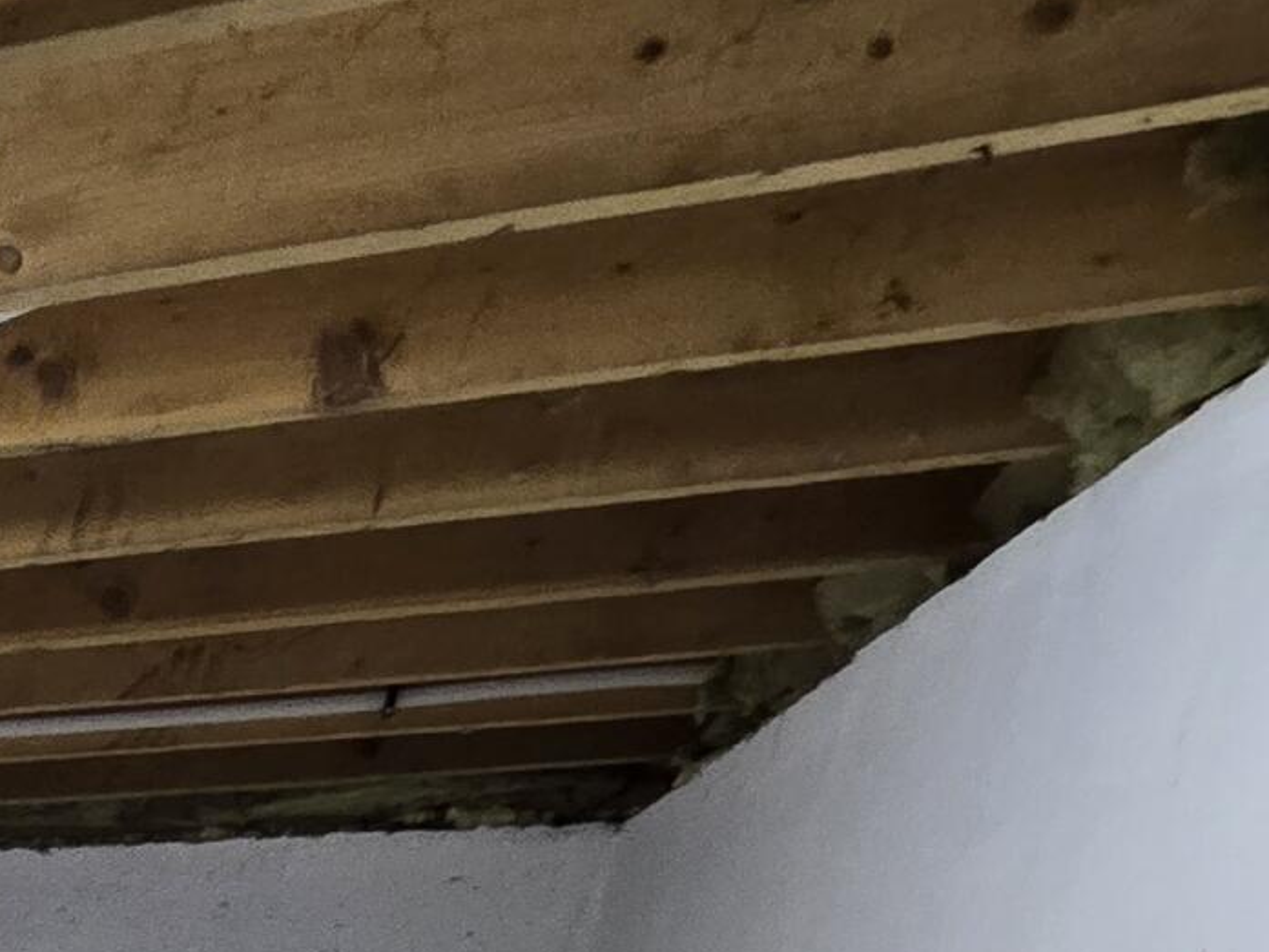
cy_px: 2008
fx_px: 2053
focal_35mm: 56
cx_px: -1393
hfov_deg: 18.2
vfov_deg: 17.1
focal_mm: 2.2
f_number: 2.2
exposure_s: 1/60
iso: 125
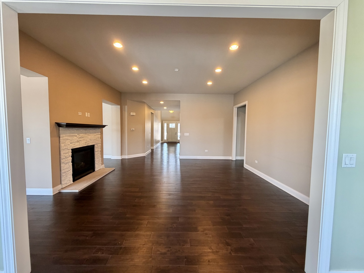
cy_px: 136
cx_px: 182
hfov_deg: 102.1
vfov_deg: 85.7
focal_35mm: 14
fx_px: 147
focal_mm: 2.22
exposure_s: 1/60
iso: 200
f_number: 2.2
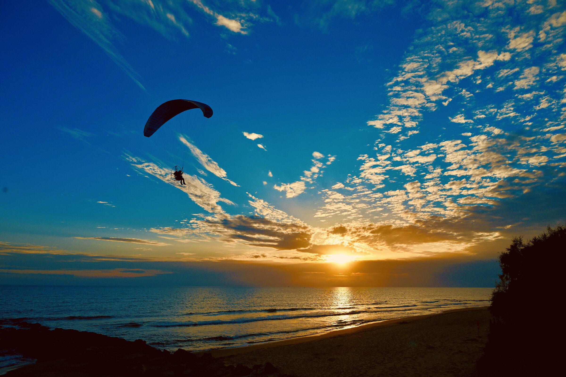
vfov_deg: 53.1
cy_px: 188
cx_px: 283
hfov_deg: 73.8
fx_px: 377
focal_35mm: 24
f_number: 8
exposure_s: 1/500
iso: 100
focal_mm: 24
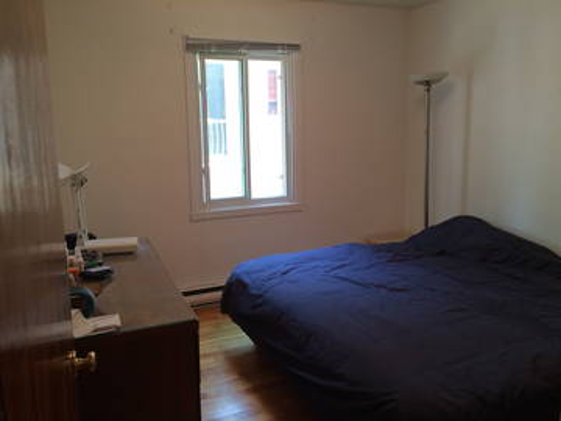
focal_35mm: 29
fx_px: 470
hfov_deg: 61.7
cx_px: 280
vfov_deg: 48.2
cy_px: 210
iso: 100
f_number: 2.2
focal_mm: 4.15
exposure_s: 1/30
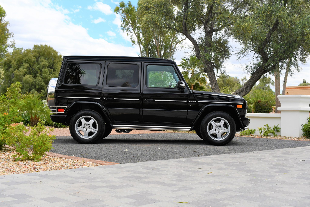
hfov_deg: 41.1
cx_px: 155
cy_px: 104
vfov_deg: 28.1
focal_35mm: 48
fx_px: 413
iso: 180
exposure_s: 1/250
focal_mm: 32
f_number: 8
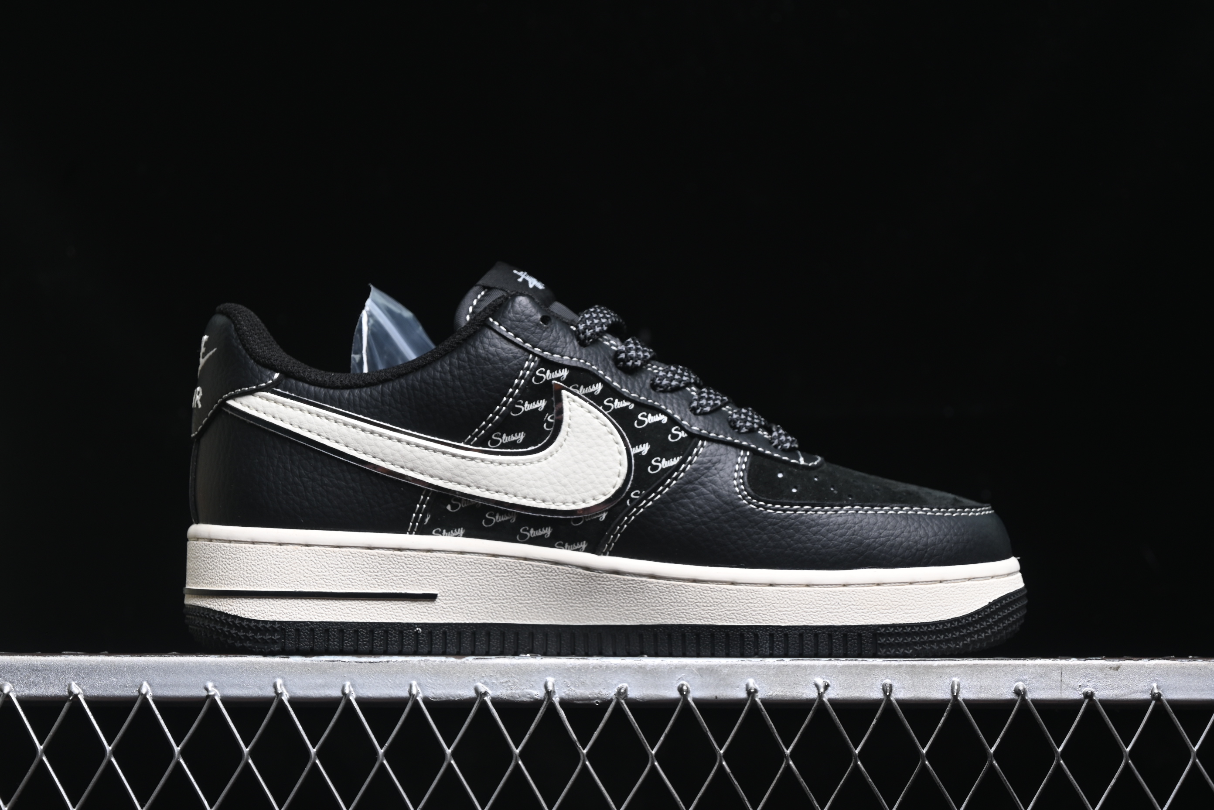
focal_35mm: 75
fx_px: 2529
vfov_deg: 18.2
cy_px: 405
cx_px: 607
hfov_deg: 27.0
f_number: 6.3
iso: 160
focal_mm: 50
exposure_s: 1/60
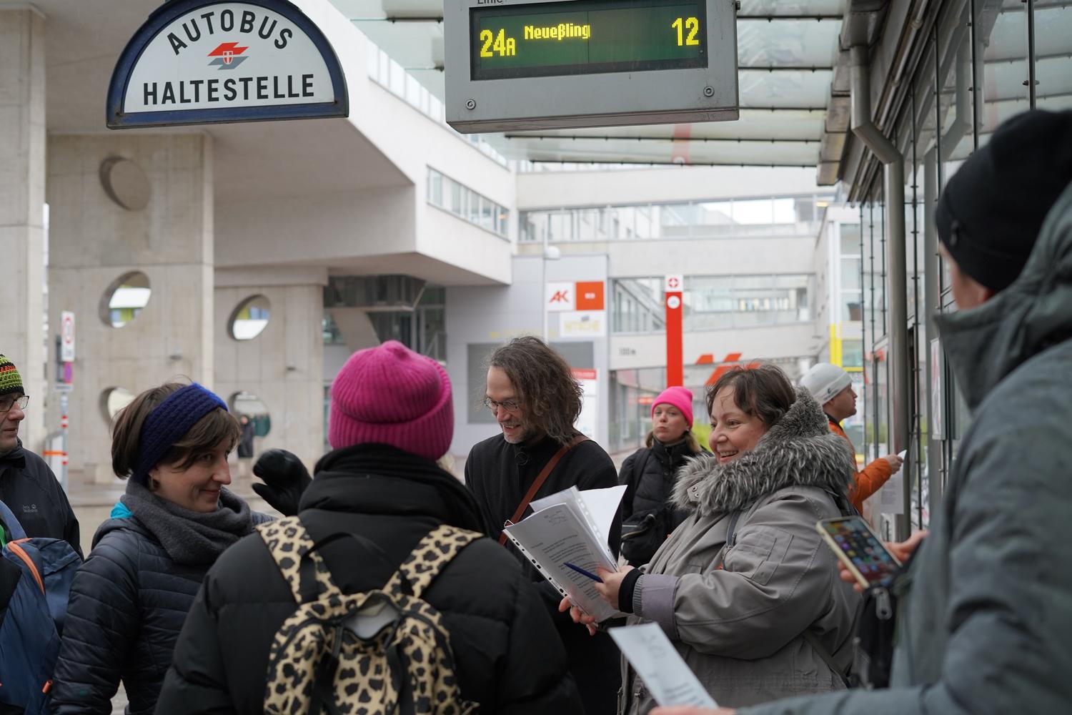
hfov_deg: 39.6
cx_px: 536
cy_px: 358
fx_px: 1489
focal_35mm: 50
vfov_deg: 27.0
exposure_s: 1/160
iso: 640
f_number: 4
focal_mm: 50
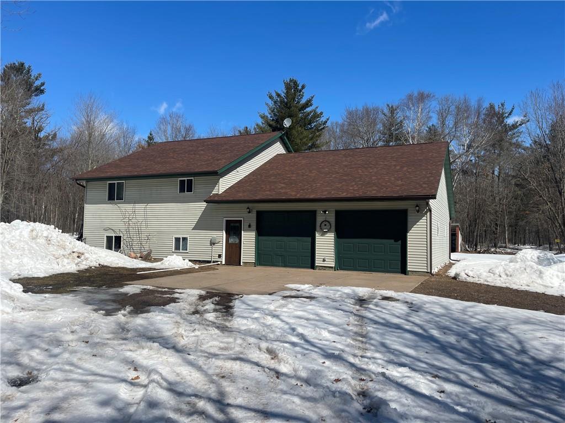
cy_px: 212
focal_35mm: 26
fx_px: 424
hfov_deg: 67.3
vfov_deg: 53.1
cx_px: 282
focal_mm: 5.1
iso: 32
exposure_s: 1/6579
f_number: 1.6
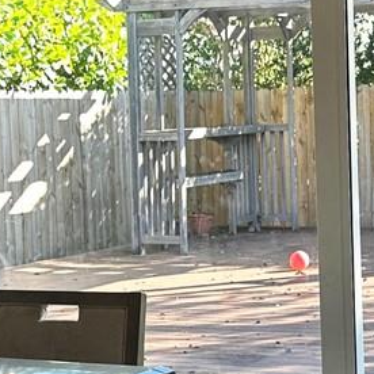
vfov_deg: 14.1
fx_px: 1504
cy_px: 275
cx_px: 196
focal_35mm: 123
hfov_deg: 14.2
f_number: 1.78
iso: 64
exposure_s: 1/120
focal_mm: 6.86
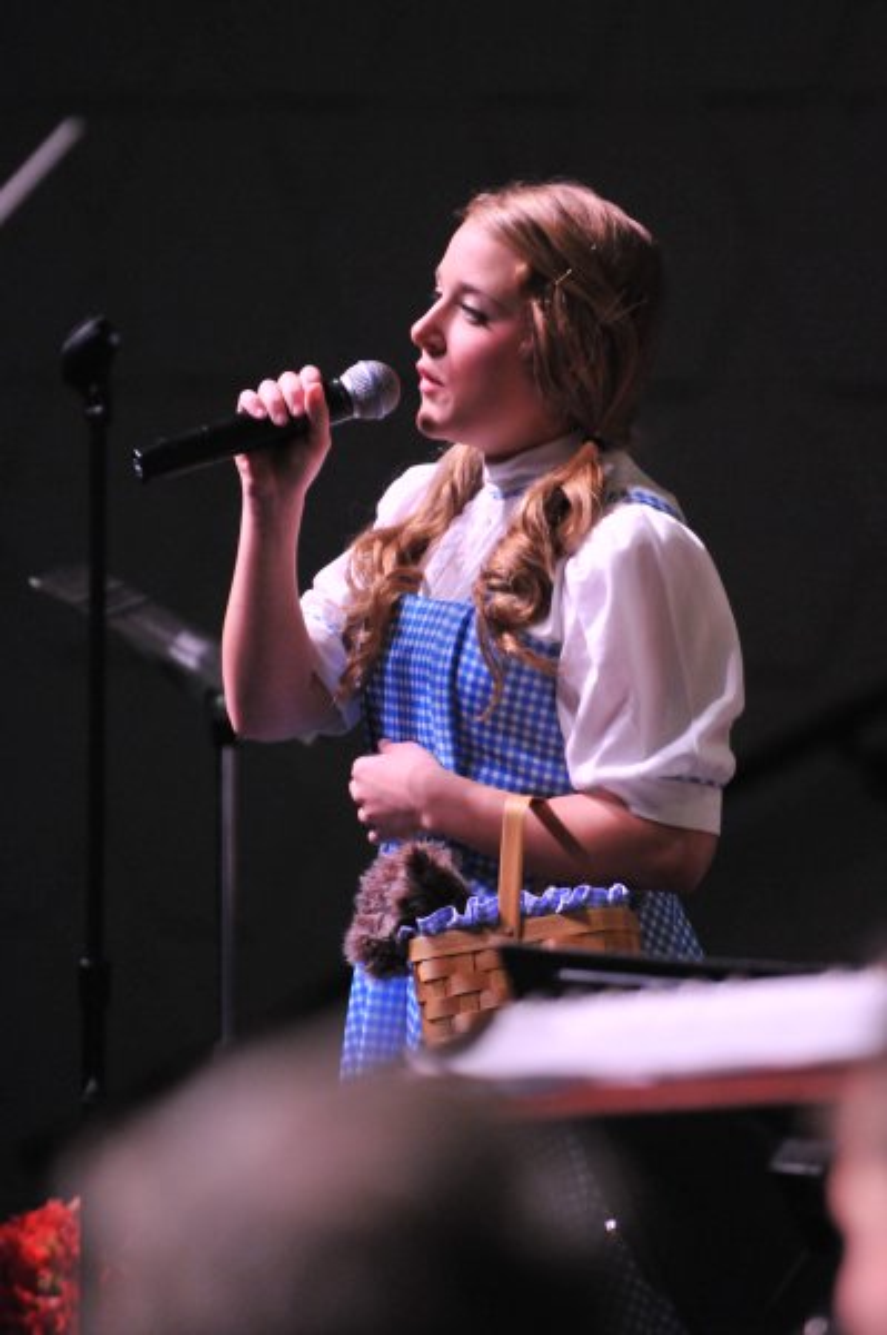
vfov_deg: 6.9
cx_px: 444
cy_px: 668
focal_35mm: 300
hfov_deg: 4.6
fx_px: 11106
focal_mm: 200
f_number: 2.8
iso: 1600
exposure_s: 1/200
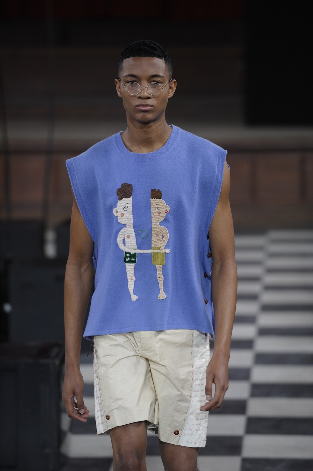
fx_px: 2612
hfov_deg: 6.9
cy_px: 236
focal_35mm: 200
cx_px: 156
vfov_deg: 10.3
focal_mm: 200
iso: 1000
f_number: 4
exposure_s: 1/500
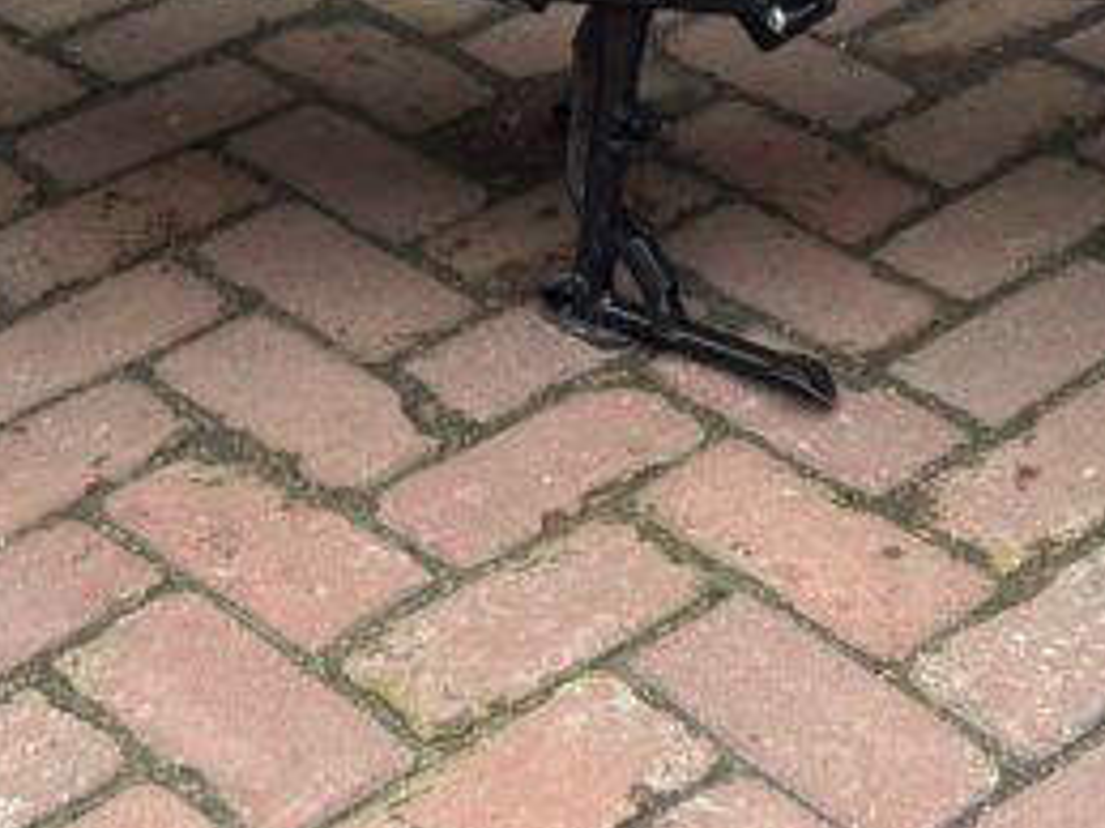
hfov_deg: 19.6
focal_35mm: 100
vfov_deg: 13.4
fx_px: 3191
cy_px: -619
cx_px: 610
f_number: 1.78
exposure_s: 1/121
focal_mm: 6.76
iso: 80
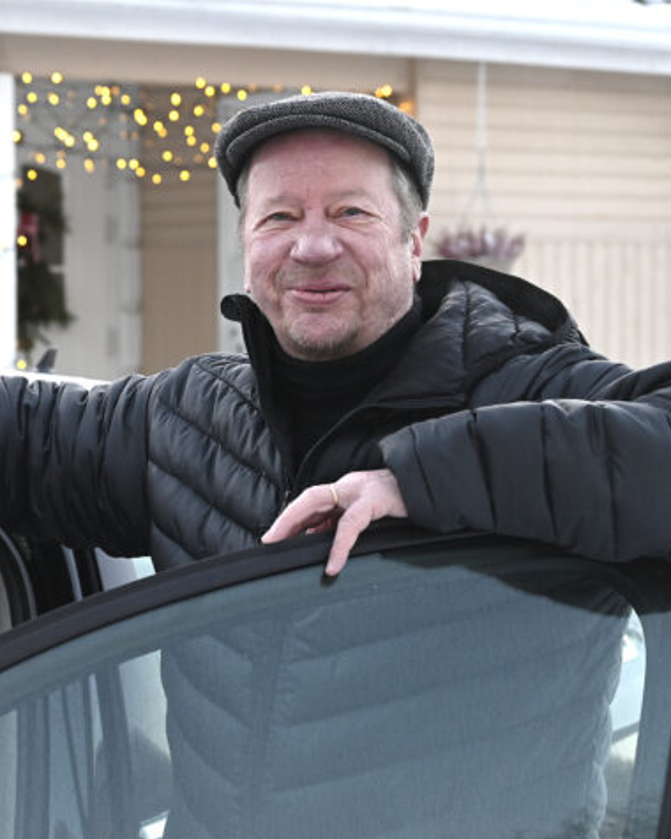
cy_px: 422
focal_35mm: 84
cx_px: 224
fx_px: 2085
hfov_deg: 18.2
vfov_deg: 22.7
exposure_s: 1/200
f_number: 6
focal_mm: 59
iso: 1250
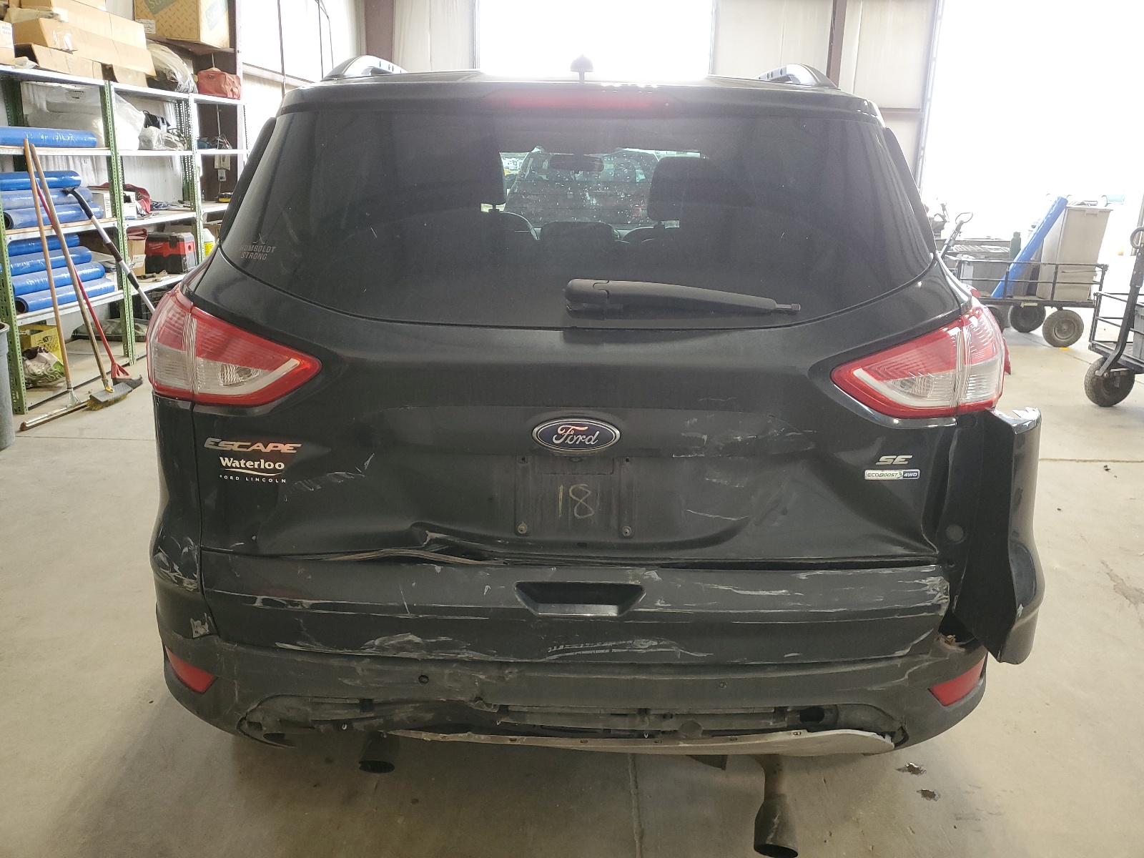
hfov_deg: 67.3
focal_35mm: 26
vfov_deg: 53.1
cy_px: 429
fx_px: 859
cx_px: 572
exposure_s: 1/60.2
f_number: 1.5
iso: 114
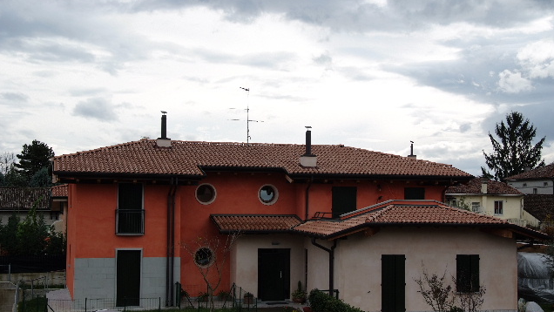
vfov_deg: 21.4
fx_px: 823
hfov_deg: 37.2
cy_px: 182
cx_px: 277
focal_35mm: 56
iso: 100
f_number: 6.3
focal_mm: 35
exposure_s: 1/160
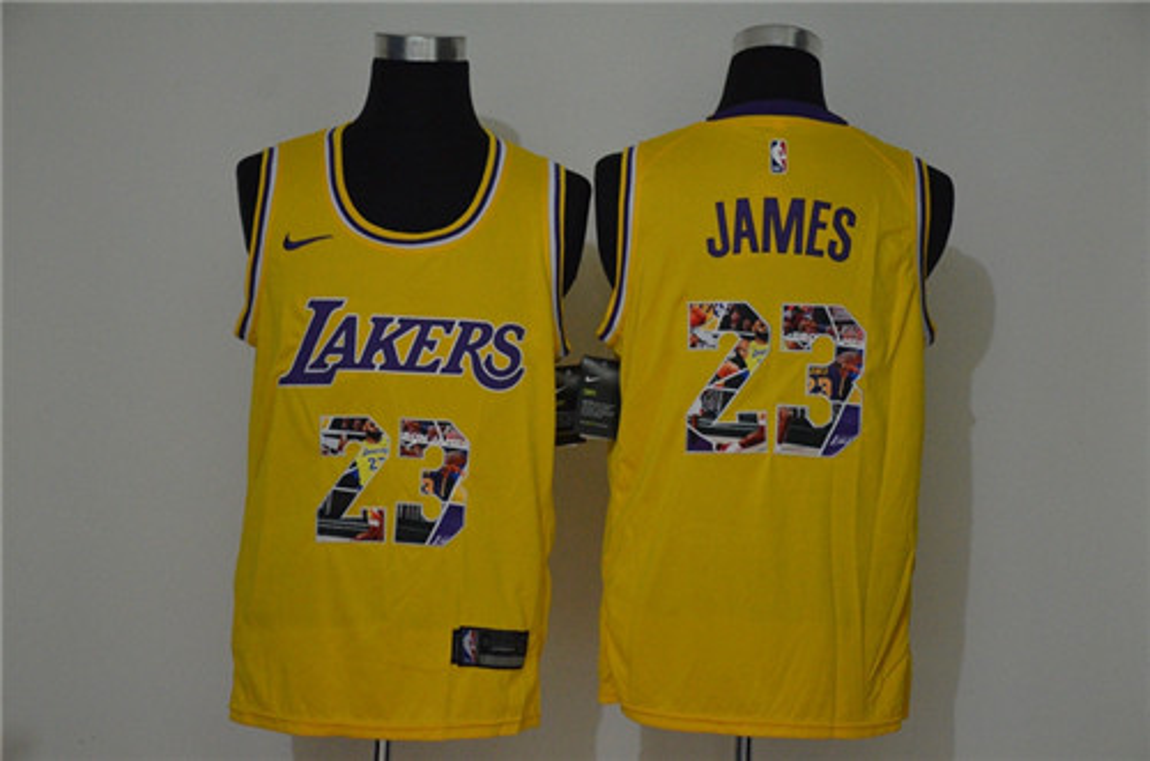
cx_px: 575
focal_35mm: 72
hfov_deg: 28.1
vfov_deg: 18.8
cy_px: 380
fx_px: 2295
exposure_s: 1/80
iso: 4000
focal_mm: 48
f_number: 4.5
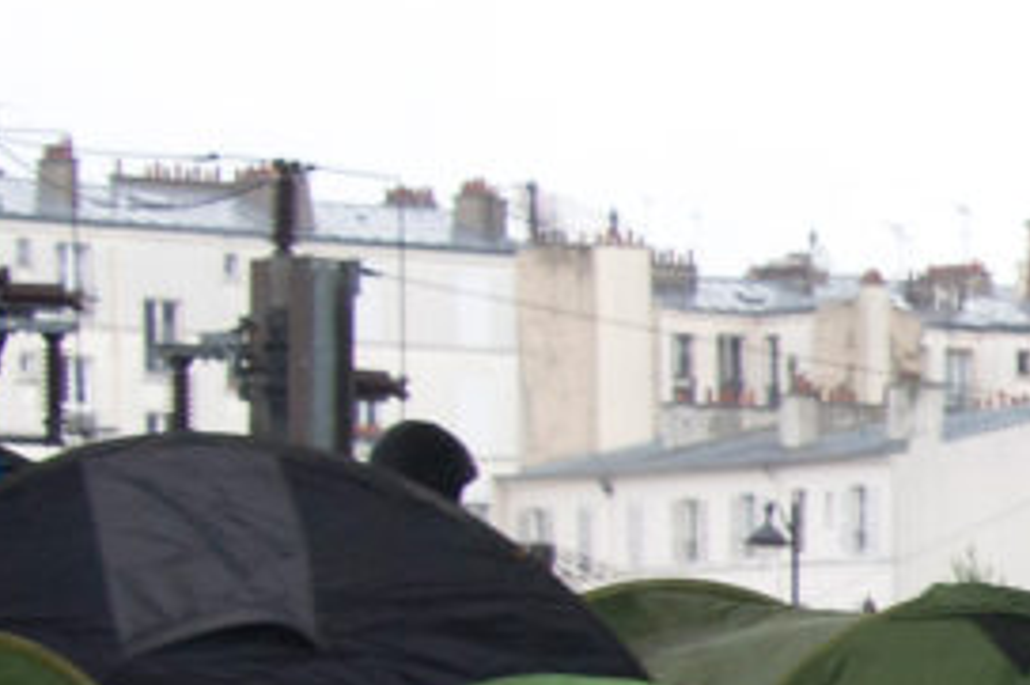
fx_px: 6891
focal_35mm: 241
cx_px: 1924
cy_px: 785
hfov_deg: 8.2
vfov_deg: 5.7
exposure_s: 1/500
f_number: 9
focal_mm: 56
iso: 2000
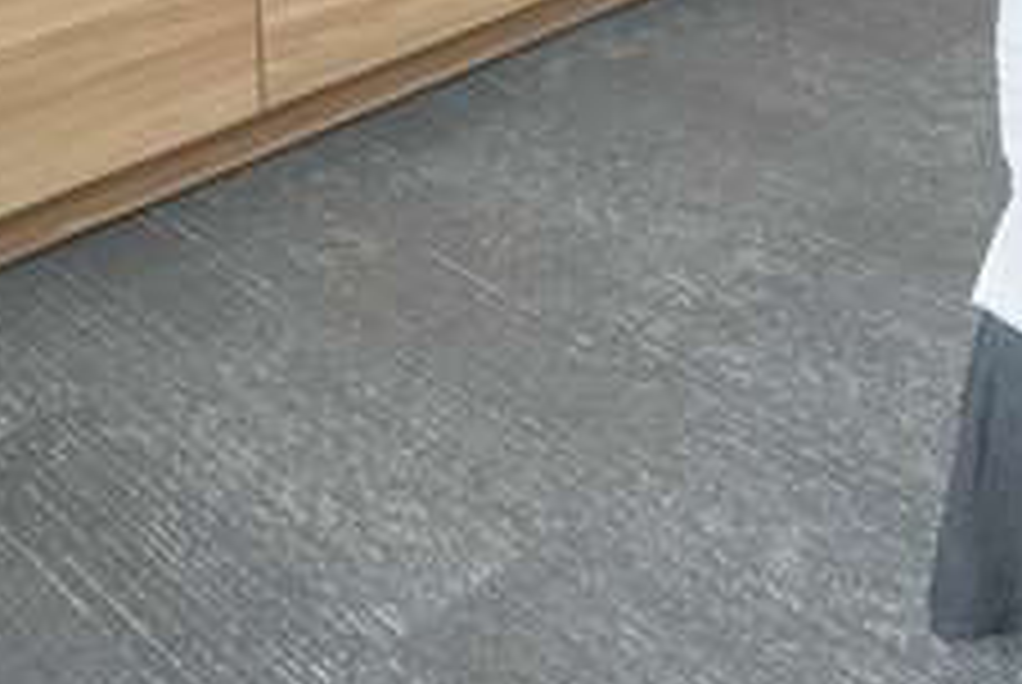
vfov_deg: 17.4
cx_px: 1474
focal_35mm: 54
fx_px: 1535
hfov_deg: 27.4
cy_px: -711
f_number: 8
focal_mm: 12
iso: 80
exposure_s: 1/8
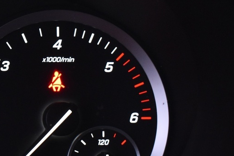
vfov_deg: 8.0
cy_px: 88
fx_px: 1111
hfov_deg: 11.5
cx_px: -132
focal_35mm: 171
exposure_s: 1/15
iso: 1250
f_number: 5
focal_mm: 36
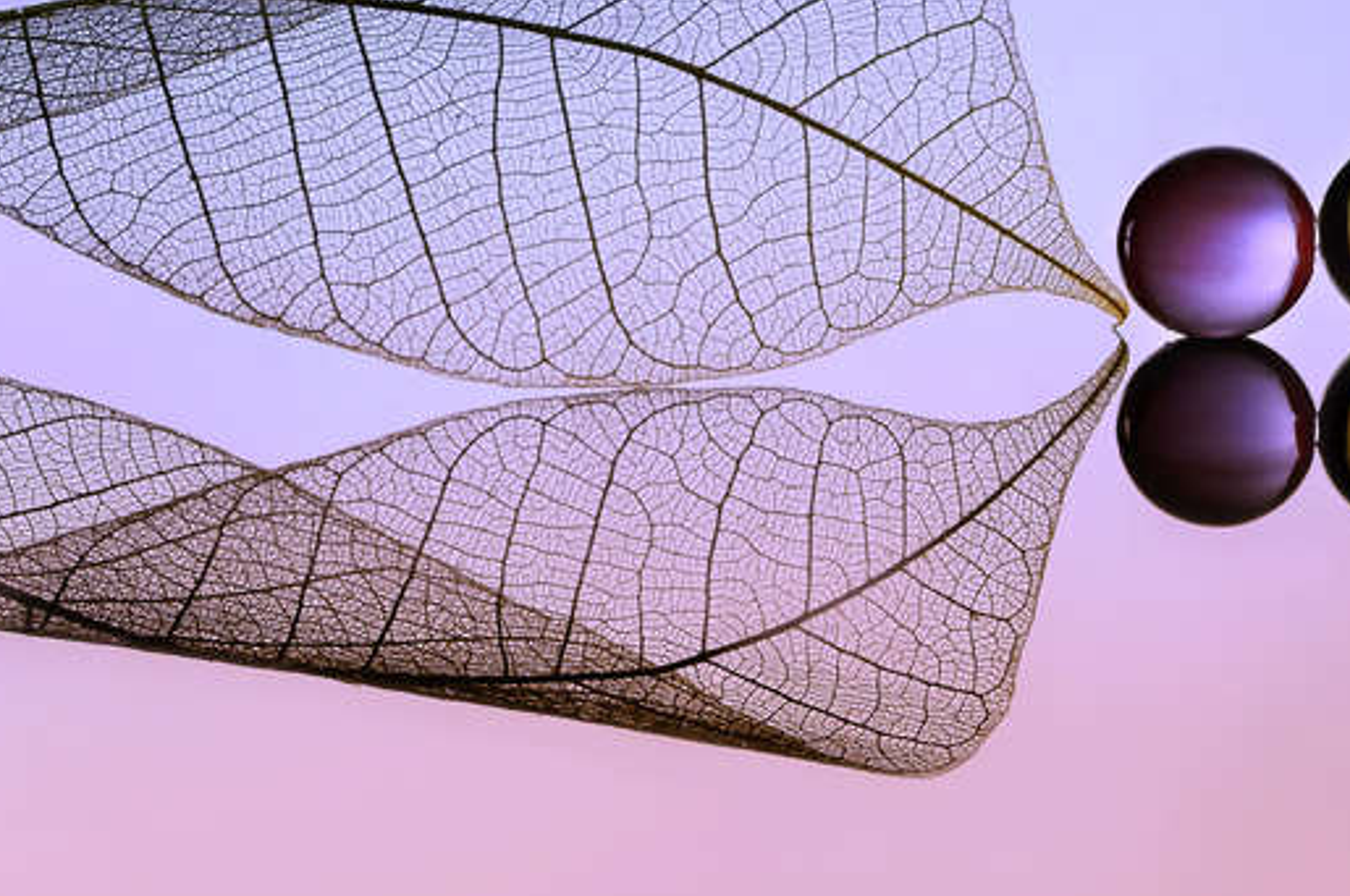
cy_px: 275
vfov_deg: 4.5
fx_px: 11459
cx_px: 582
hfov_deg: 6.7
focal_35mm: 306
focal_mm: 105
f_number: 16
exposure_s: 1/3
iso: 200
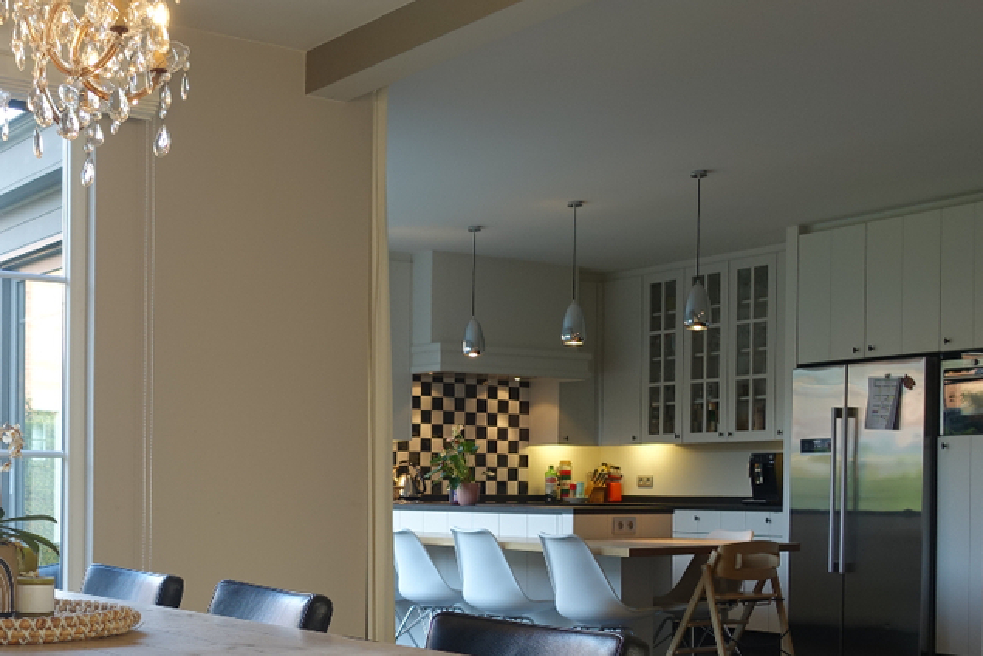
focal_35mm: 51
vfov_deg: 26.1
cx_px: 282
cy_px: 511
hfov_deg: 38.2
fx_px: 1393
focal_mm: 8.8
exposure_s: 1/40
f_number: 2.8
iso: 125
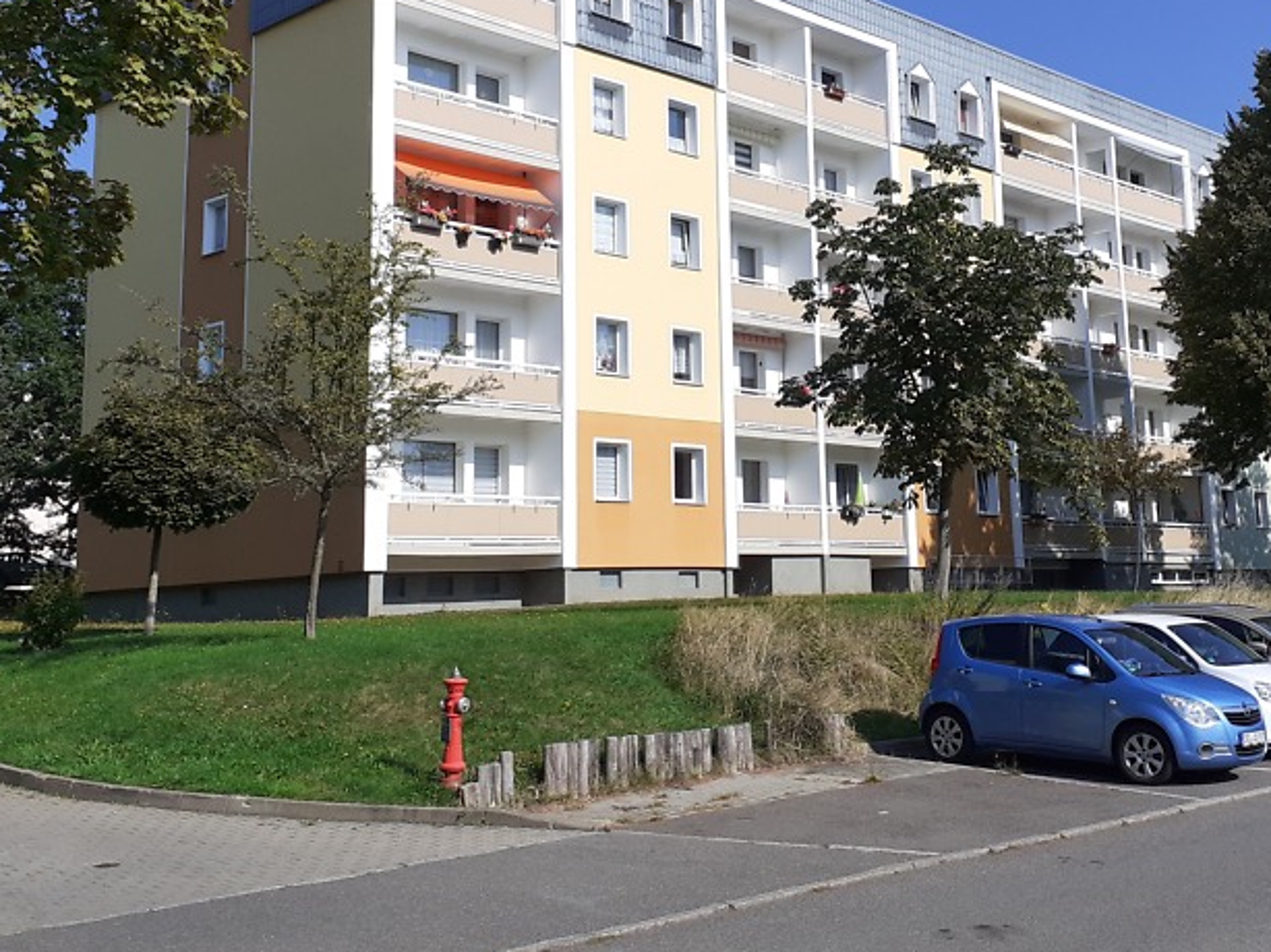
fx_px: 1615
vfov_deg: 32.5
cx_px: 766
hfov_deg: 42.7
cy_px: 286
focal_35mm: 44
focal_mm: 3.6
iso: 40
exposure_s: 1/2558
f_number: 1.9
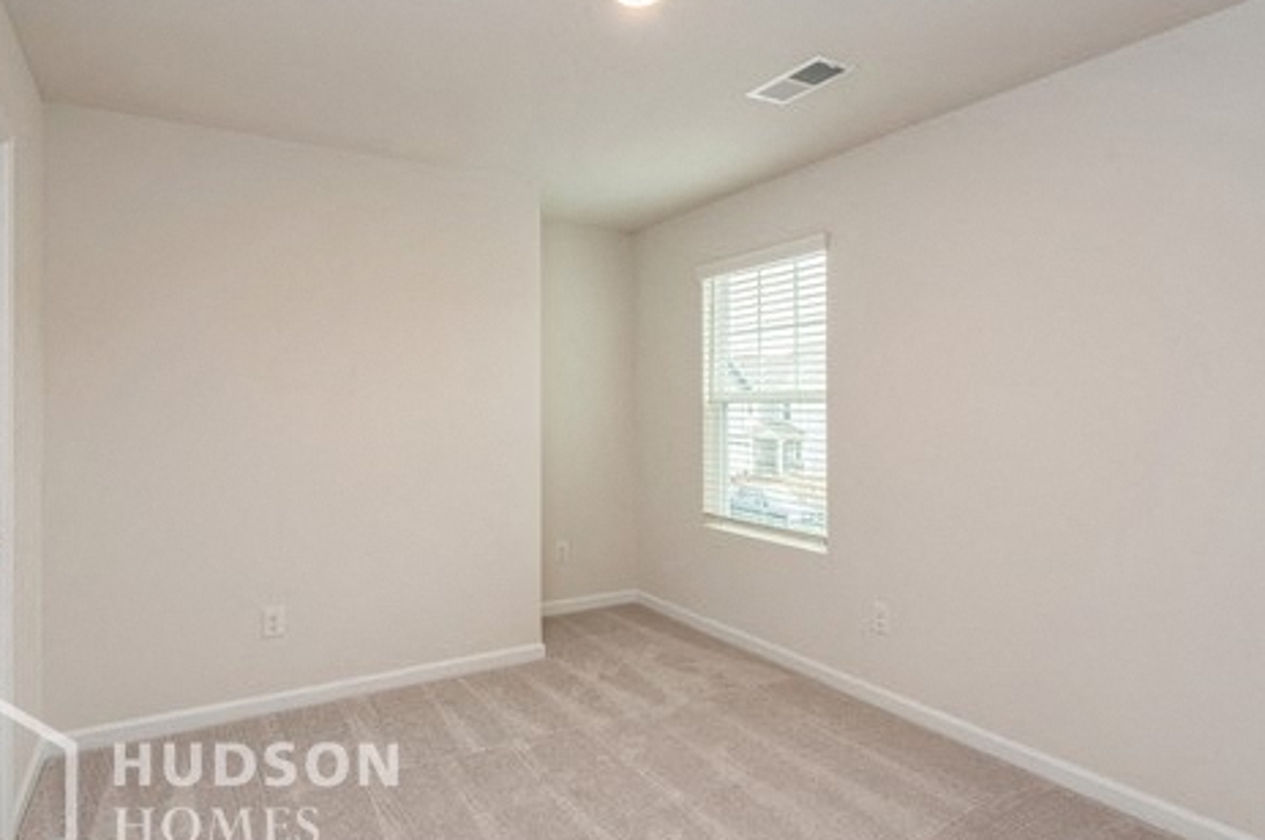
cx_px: 581
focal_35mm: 20
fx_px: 702
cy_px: 400
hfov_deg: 83.9
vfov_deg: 61.7
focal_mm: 16
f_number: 10
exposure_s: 1/3
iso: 100
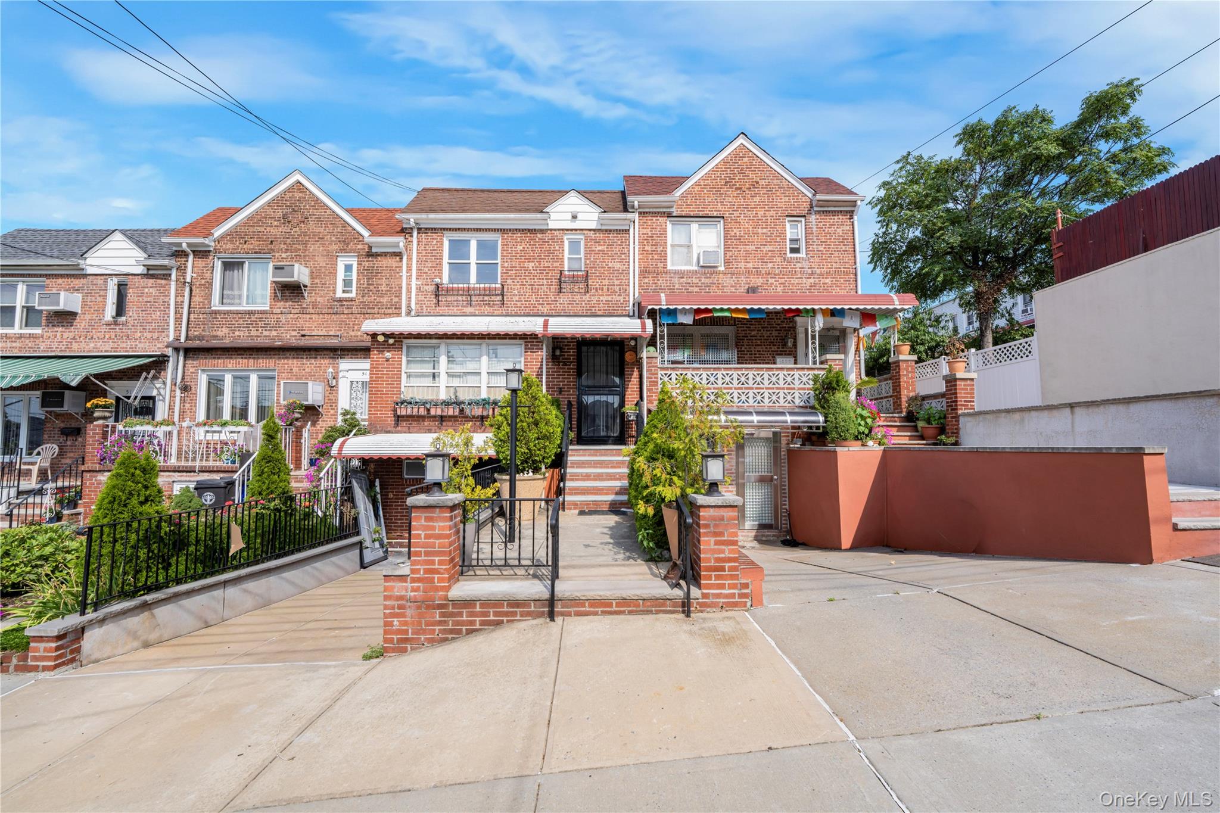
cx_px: 610
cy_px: 406
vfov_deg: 81.2
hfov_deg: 104.3
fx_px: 474
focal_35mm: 14
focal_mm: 14
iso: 100
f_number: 11
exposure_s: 1/80
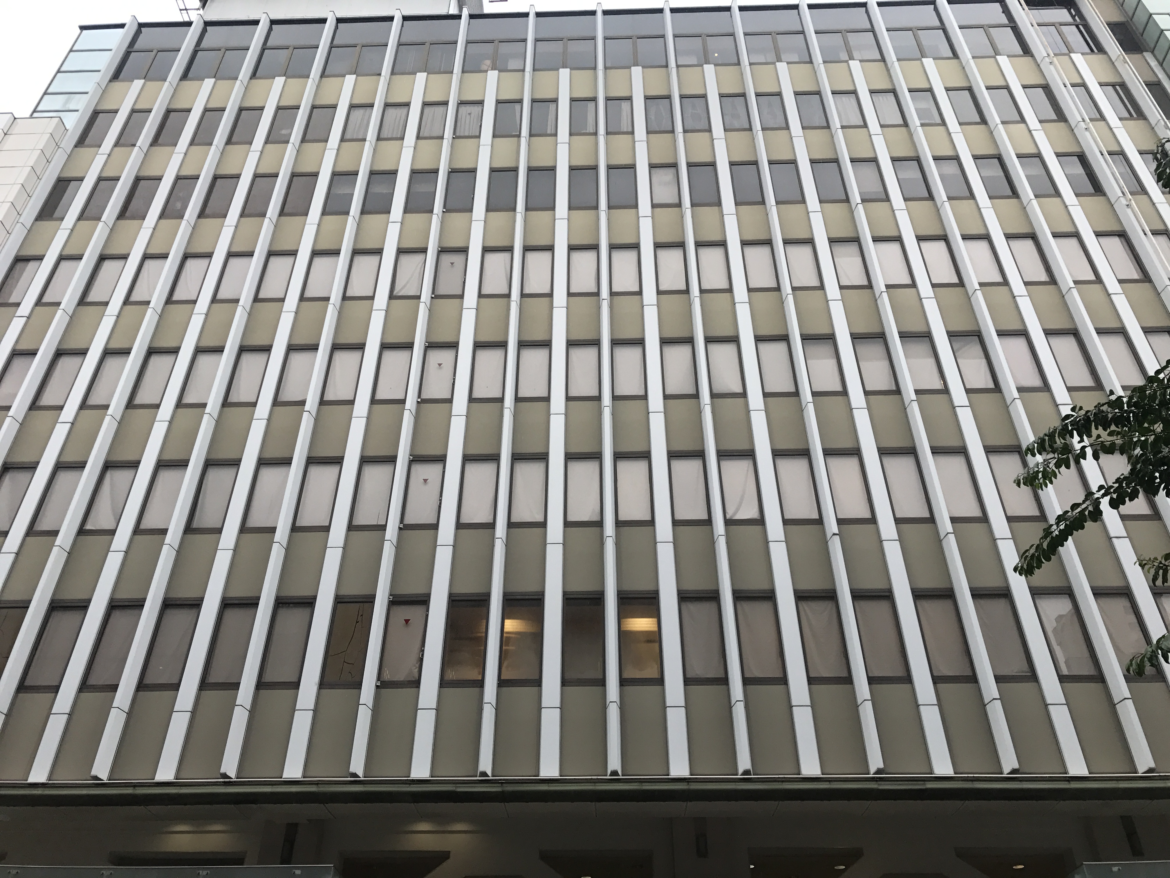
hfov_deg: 63.4
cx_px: 585
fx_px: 946
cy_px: 439
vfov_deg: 49.7
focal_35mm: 28
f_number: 1.8
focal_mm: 3.99
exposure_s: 1/469
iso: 20
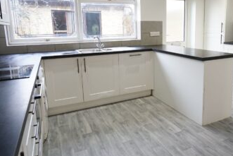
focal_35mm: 29
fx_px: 188
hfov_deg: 62.9
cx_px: 143
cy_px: 59
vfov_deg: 44.7
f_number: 5
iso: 500
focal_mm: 16
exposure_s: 1/30
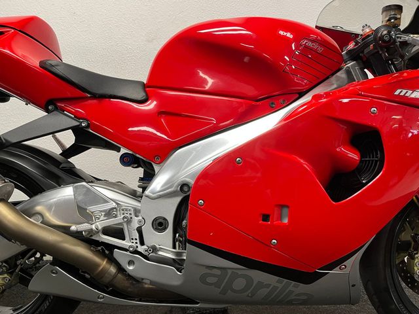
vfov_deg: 53.1
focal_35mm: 26
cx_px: 210
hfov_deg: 67.3
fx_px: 315
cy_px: 157
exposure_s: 1/50
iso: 125
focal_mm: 5.1
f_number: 1.6
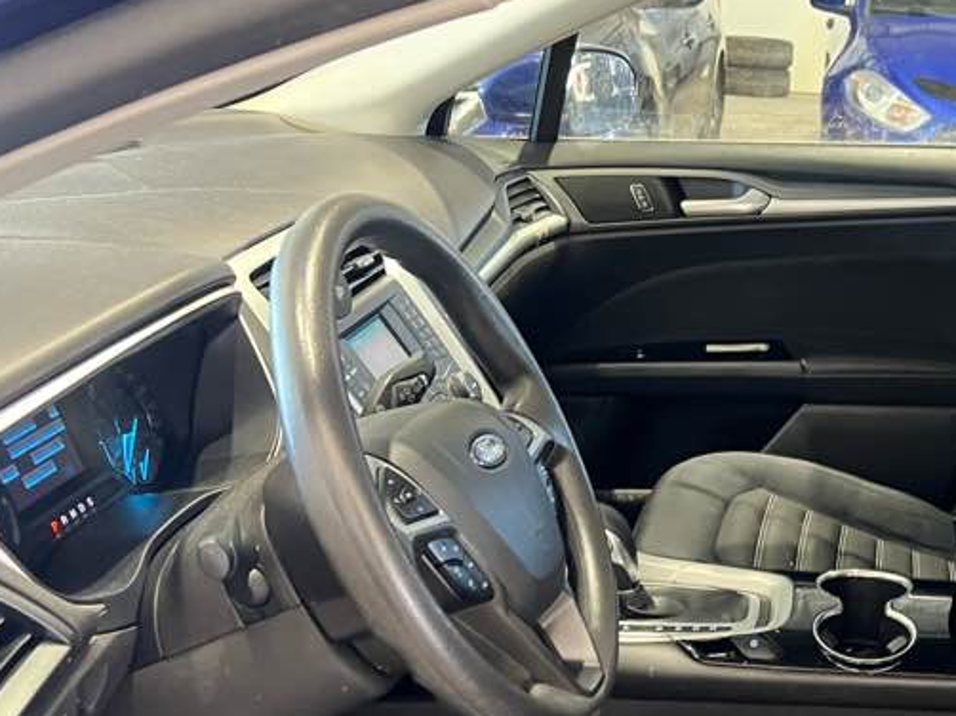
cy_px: 563
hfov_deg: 38.3
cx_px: 750
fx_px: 1325
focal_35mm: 48
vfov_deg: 29.6
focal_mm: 5.7
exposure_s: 1/40
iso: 500
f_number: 1.5
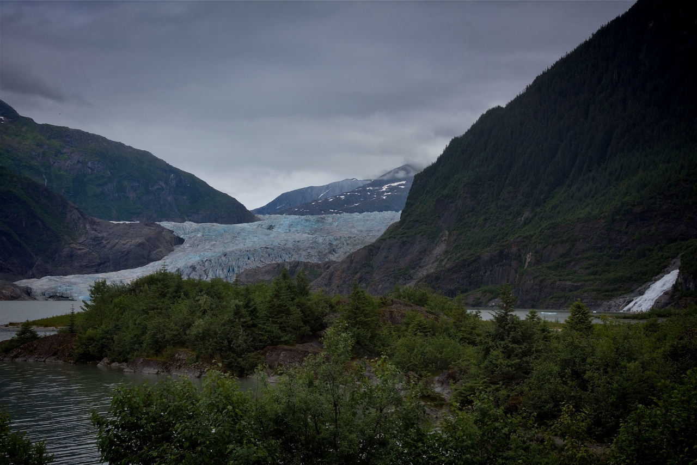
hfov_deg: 39.6
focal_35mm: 50
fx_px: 968
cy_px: 232
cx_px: 348
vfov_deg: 27.0
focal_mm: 50
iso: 100
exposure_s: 1/320
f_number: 9
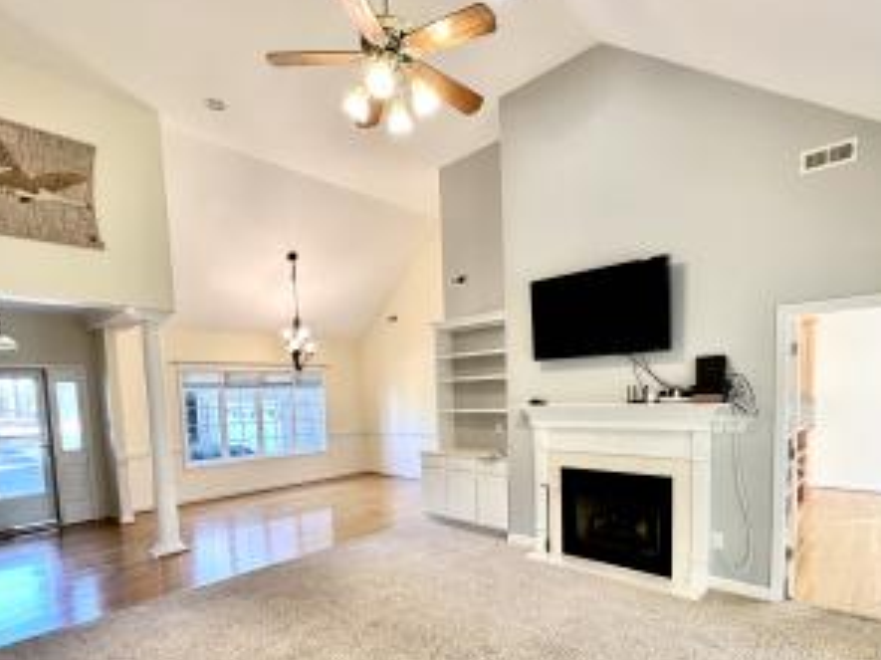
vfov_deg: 67.2
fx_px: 483
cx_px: 469
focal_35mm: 19
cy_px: 427
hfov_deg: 84.6
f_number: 2.2
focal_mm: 2.22
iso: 200
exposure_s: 1/120
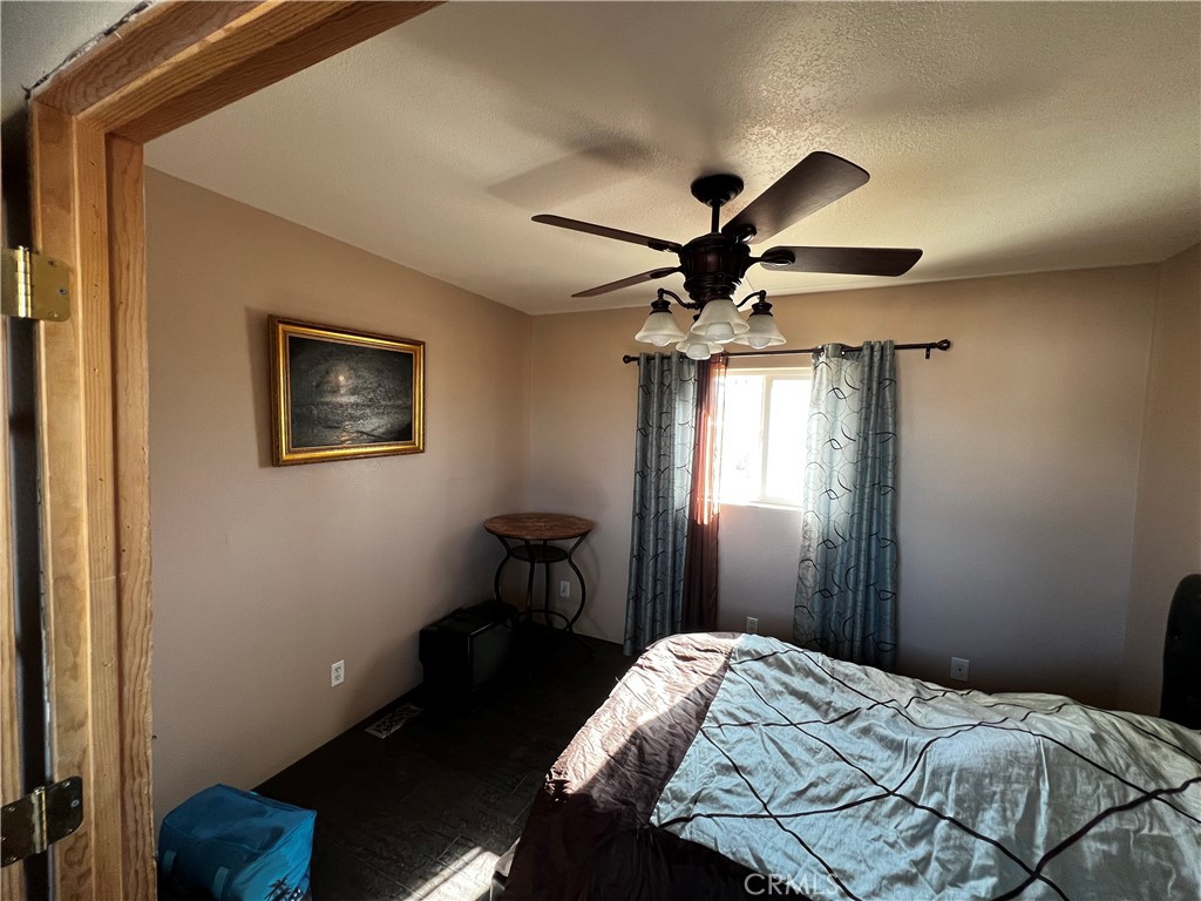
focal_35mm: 13
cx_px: 600
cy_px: 450
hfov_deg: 106.2
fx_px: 451
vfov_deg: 89.9
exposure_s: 1/99
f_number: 1.8
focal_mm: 1.57
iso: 160
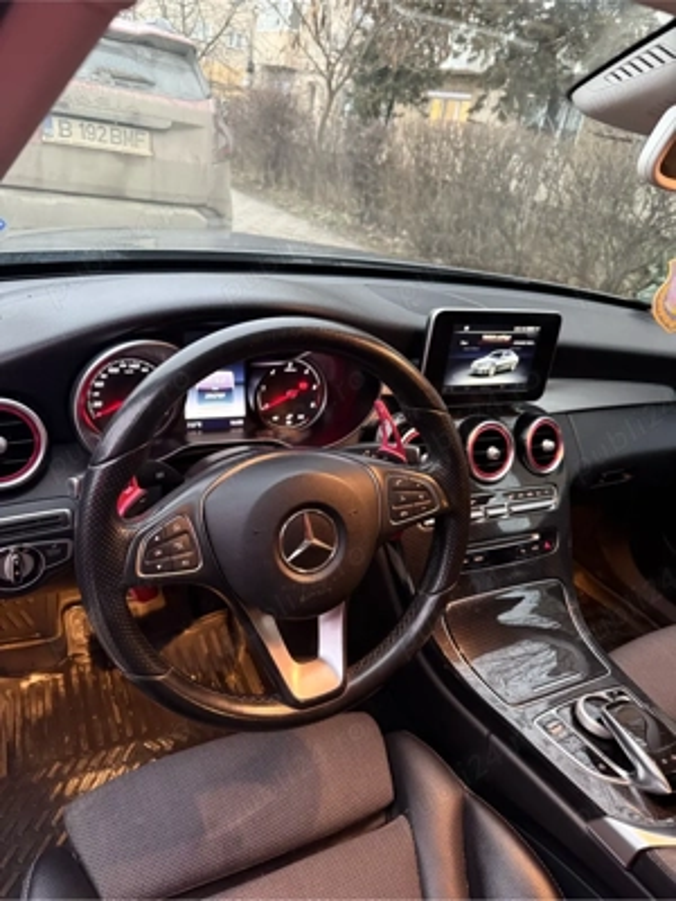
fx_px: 625
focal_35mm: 24
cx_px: 338
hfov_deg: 56.8
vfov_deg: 71.6
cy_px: 450
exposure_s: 1/45
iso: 800
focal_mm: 6.76
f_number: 1.78
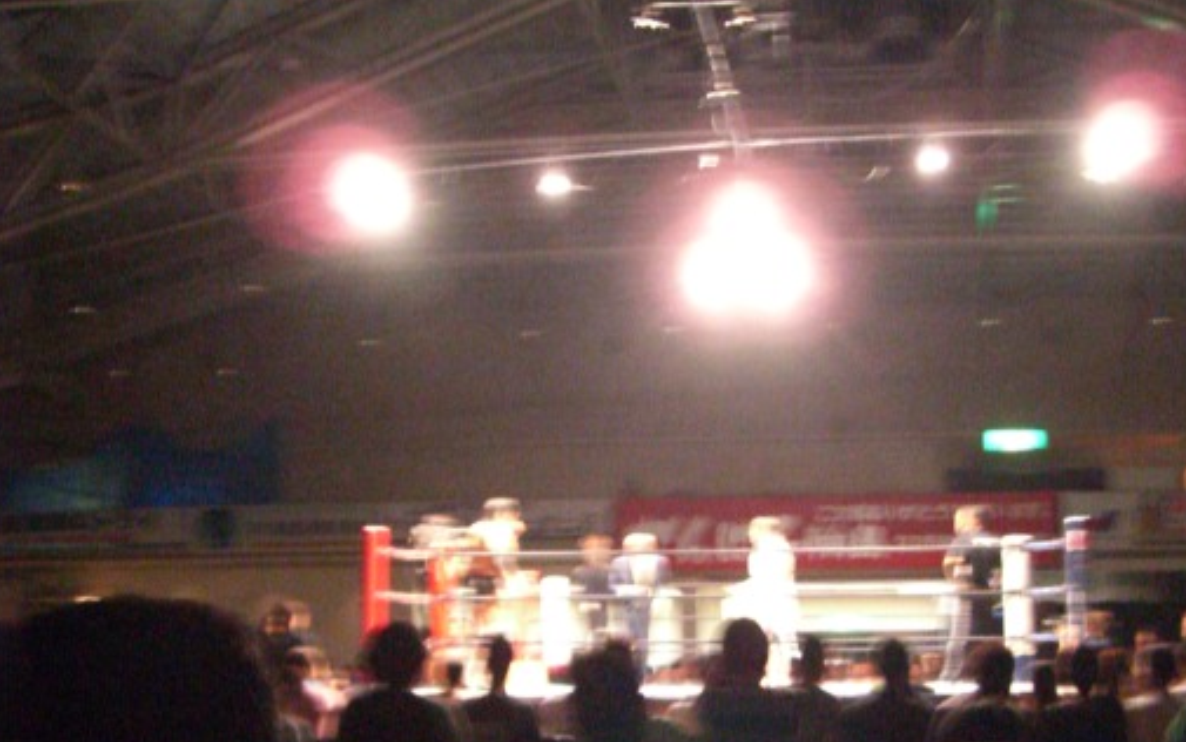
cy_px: 542
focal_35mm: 51
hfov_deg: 39.3
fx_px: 1649
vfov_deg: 25.1
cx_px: 735
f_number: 2.7
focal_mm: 6.2
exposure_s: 1/15
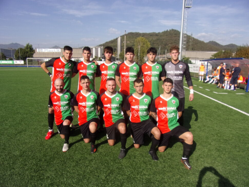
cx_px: 124
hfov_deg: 71.6
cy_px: 94
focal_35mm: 24
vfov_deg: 56.8
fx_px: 173
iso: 80
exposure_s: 1/1200
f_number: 3.3
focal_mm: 4.3
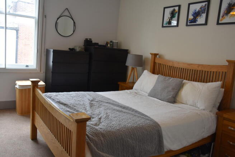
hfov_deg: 61.9
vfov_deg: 43.6
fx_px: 196
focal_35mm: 30
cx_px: 118
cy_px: 78
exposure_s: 1/60
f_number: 4
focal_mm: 20
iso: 400
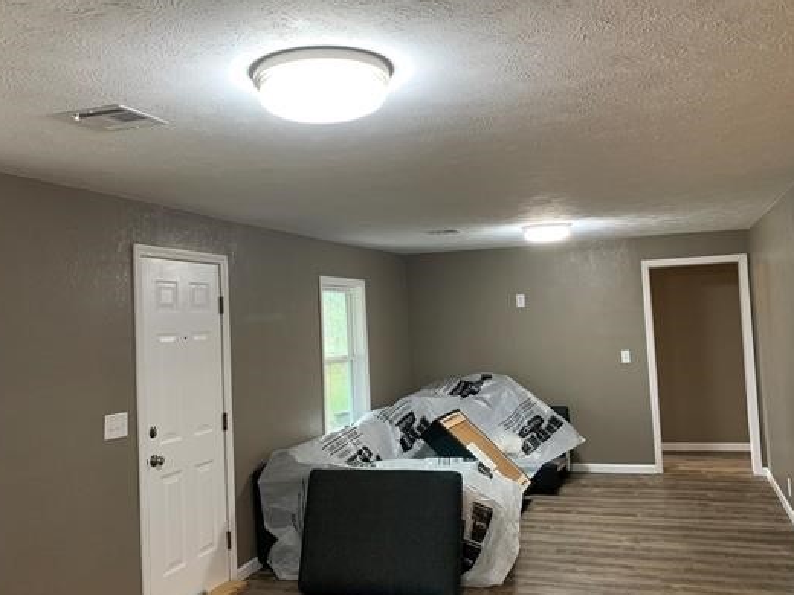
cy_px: 288
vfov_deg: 44.2
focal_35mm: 32
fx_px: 734
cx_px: 395
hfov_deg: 56.8
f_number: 1.8
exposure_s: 1/60
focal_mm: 4.25
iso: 200
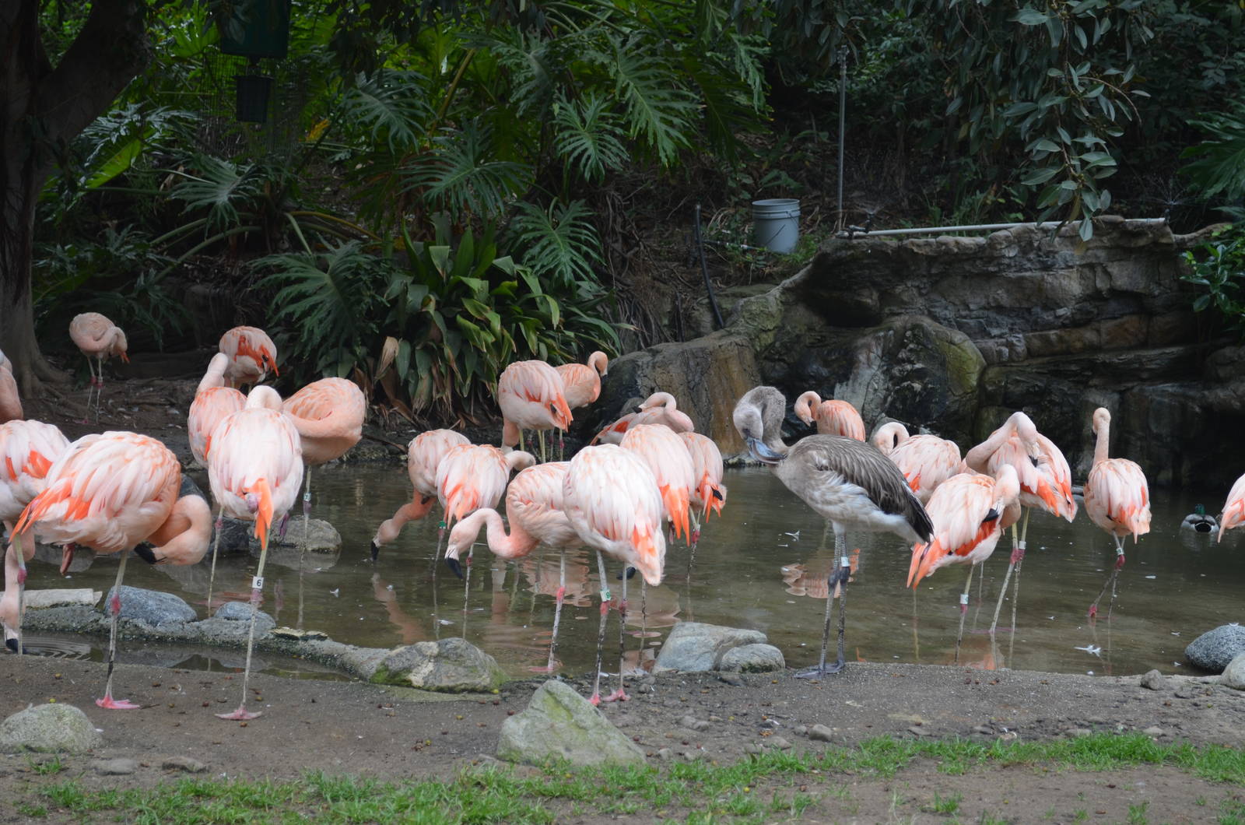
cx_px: 622
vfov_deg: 20.5
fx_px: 2278
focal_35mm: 66
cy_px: 412
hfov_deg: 30.6
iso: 280
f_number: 5.6
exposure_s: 1/125
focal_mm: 44
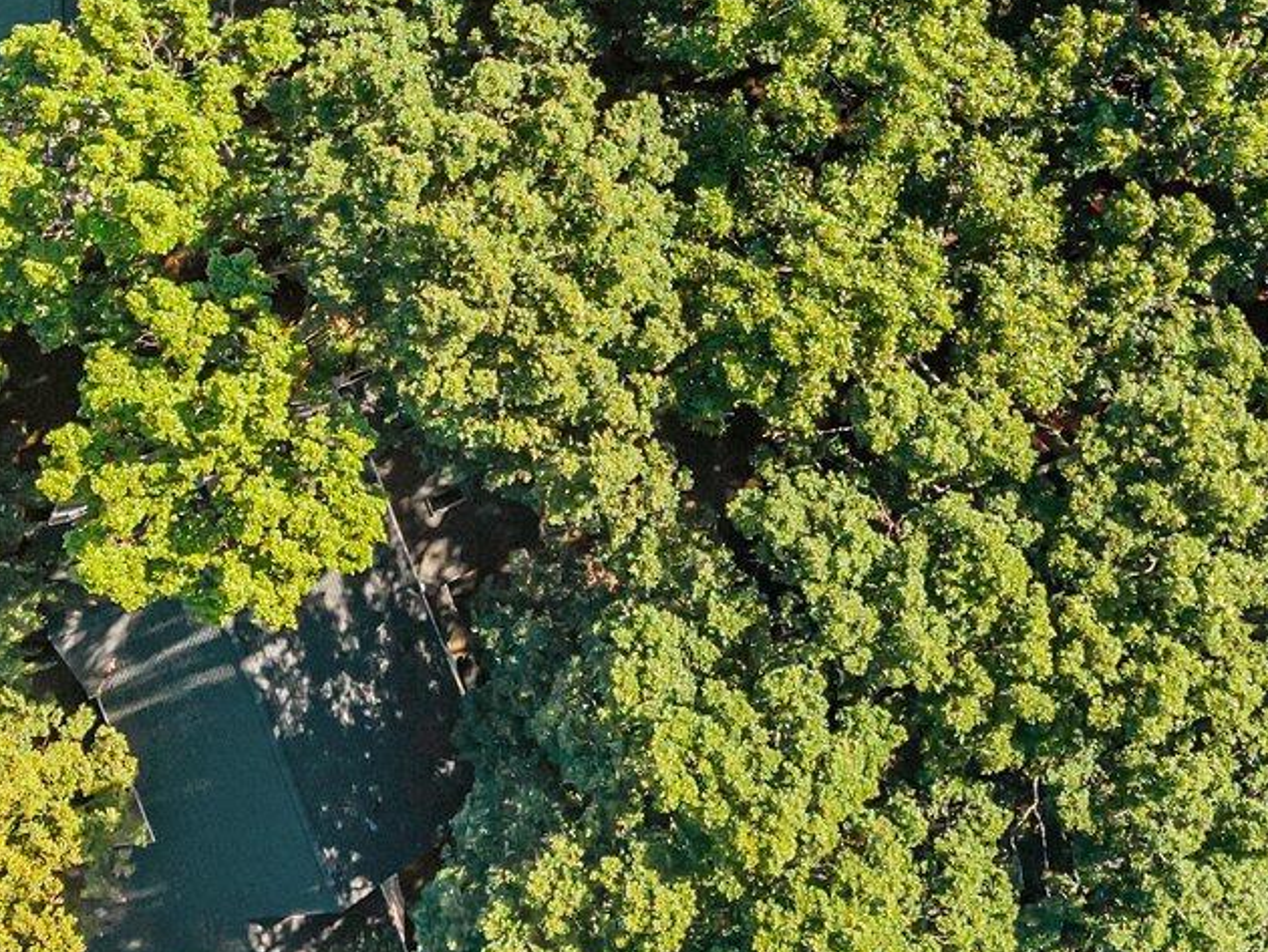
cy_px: -219
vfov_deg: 17.9
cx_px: 475
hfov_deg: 24.9
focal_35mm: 78
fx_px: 2858
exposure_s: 1/800
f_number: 1.8
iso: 100
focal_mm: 8.67
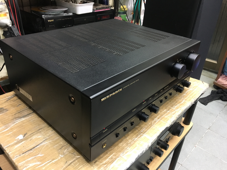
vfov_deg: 48.2
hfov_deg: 61.7
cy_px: 85
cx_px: 114
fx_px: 190
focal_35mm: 29
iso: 200
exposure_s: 1/20
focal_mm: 4.15
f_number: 2.2
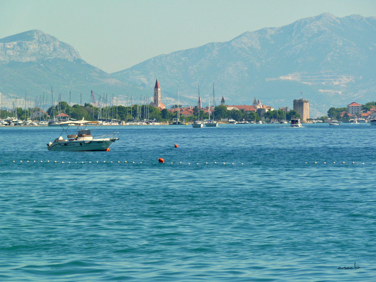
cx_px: 188
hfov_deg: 6.7
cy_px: 141
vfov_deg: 5.0
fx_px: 3215
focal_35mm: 296
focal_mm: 52.7
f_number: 5.6
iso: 80
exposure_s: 1/400
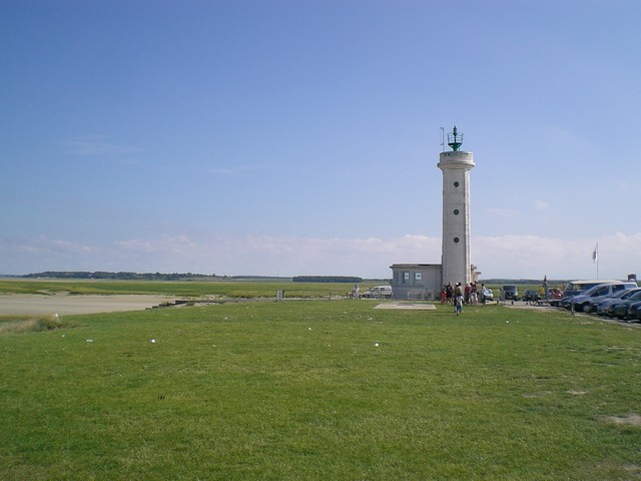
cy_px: 240
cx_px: 320
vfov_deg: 37.7
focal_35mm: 38
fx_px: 704
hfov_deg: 49.0
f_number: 4.4
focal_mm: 6.3
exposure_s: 1/500
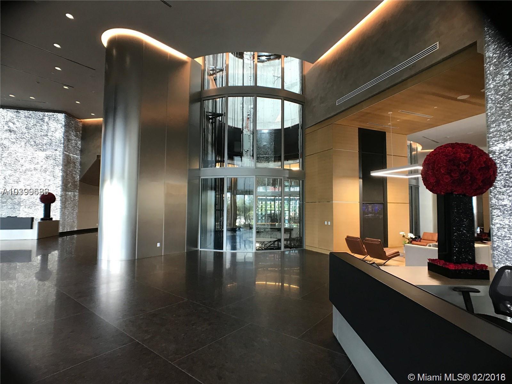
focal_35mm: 28
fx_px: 414
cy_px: 192
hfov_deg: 63.4
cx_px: 256
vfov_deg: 49.7
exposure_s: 1/24
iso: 40
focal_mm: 3.99
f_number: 1.8
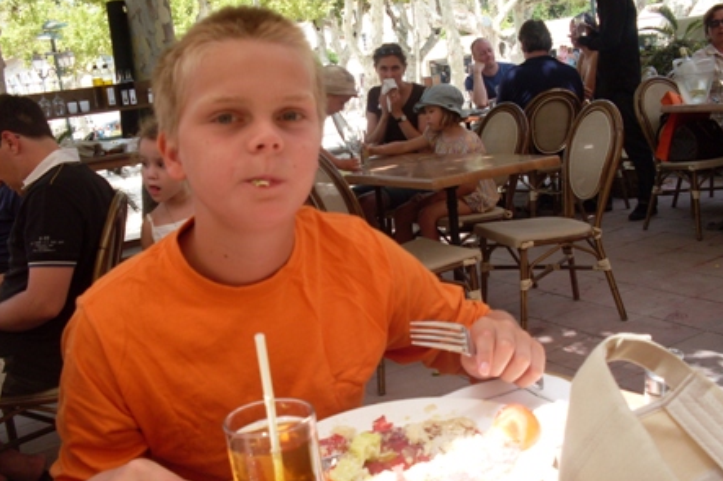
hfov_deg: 48.5
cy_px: 264
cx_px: 364
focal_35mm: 40
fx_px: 803
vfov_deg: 33.4
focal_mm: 6.3
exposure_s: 1/350
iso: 80
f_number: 2.8
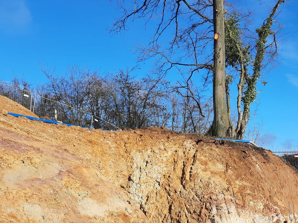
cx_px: 185
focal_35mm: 39
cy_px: 162
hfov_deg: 47.5
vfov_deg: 36.1
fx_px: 336
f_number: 2
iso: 32
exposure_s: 1/751
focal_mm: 4.6
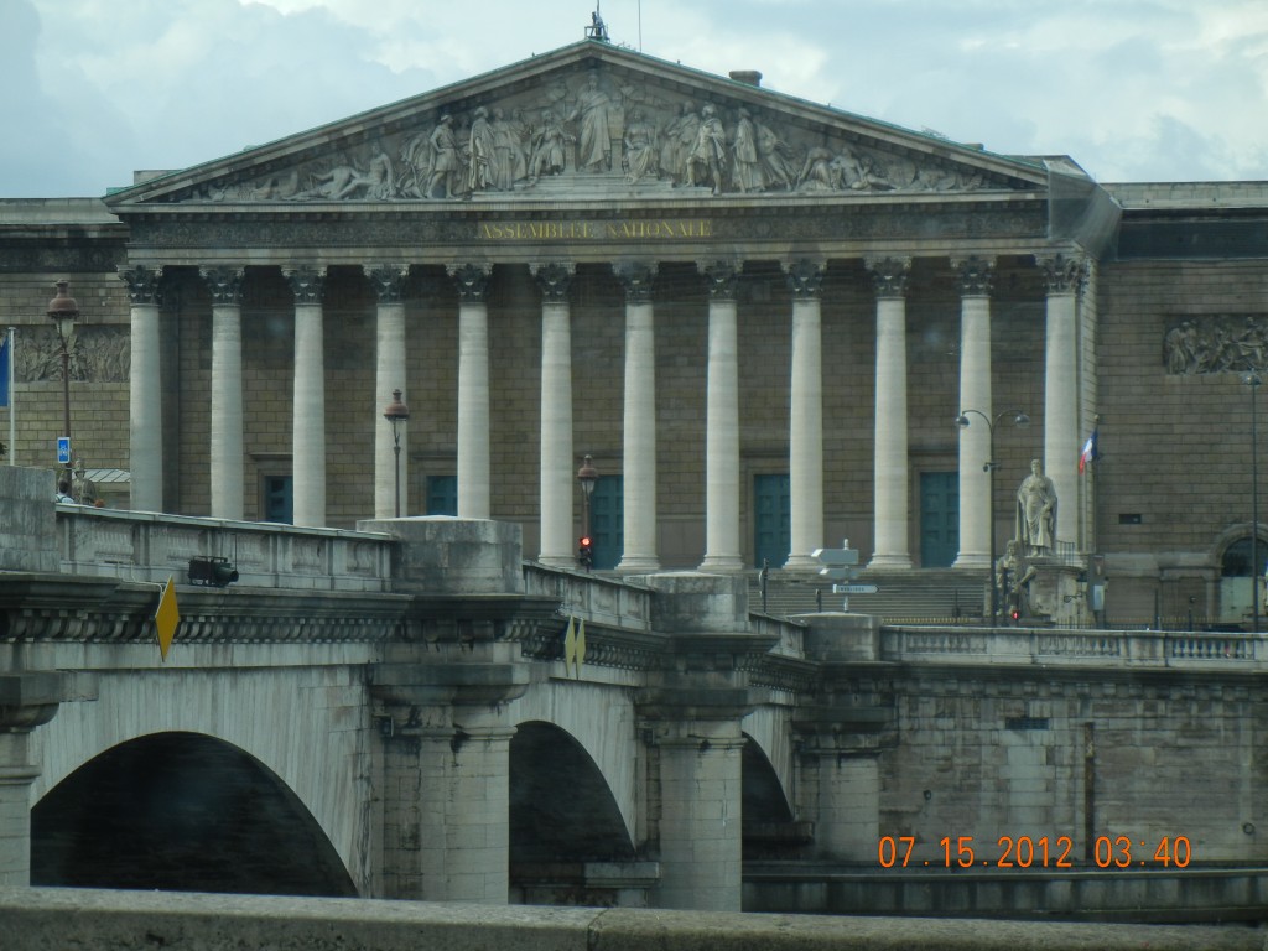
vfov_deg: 9.8
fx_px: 5568
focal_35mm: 152
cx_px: 634
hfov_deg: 13.0
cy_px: 476
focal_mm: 27.4
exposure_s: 1/672
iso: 160
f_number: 4.6
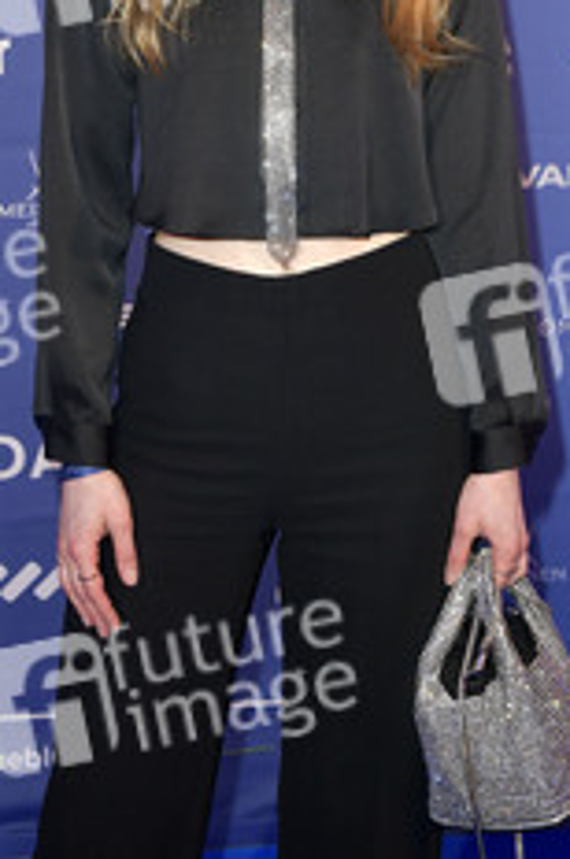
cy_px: 133
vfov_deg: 28.5
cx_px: 274
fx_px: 1644
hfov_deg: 19.7
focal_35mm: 69
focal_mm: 40
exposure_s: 1/250
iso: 1000
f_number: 5
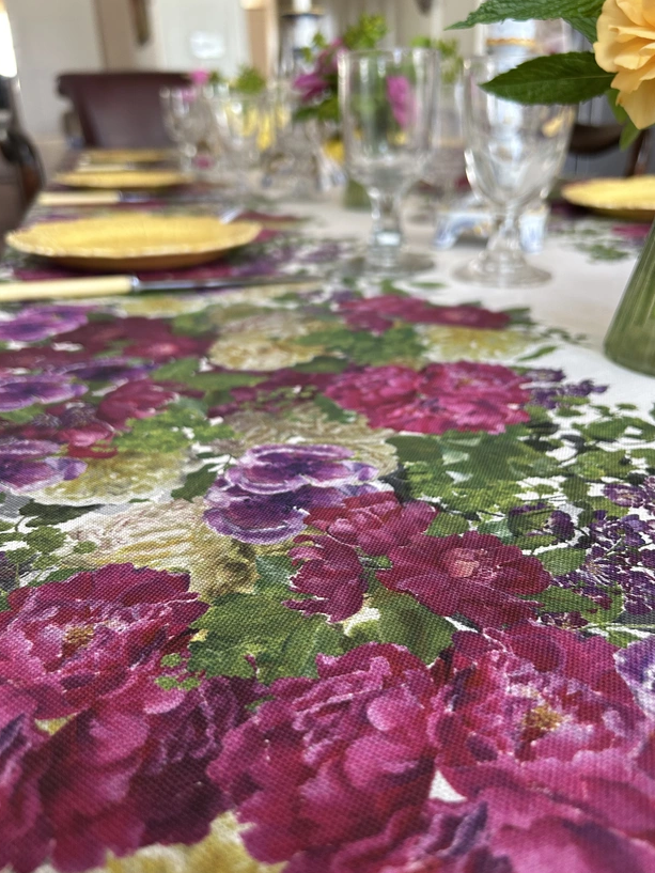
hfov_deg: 49.7
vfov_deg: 63.4
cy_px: 452
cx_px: 345
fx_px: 706
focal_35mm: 28
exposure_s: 1/85
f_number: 1.5
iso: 125
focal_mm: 5.7
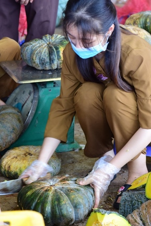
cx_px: 113
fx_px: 1006
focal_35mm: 160
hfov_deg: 8.6
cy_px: 87
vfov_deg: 12.8
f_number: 5
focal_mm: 105
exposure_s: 1/50
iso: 1000
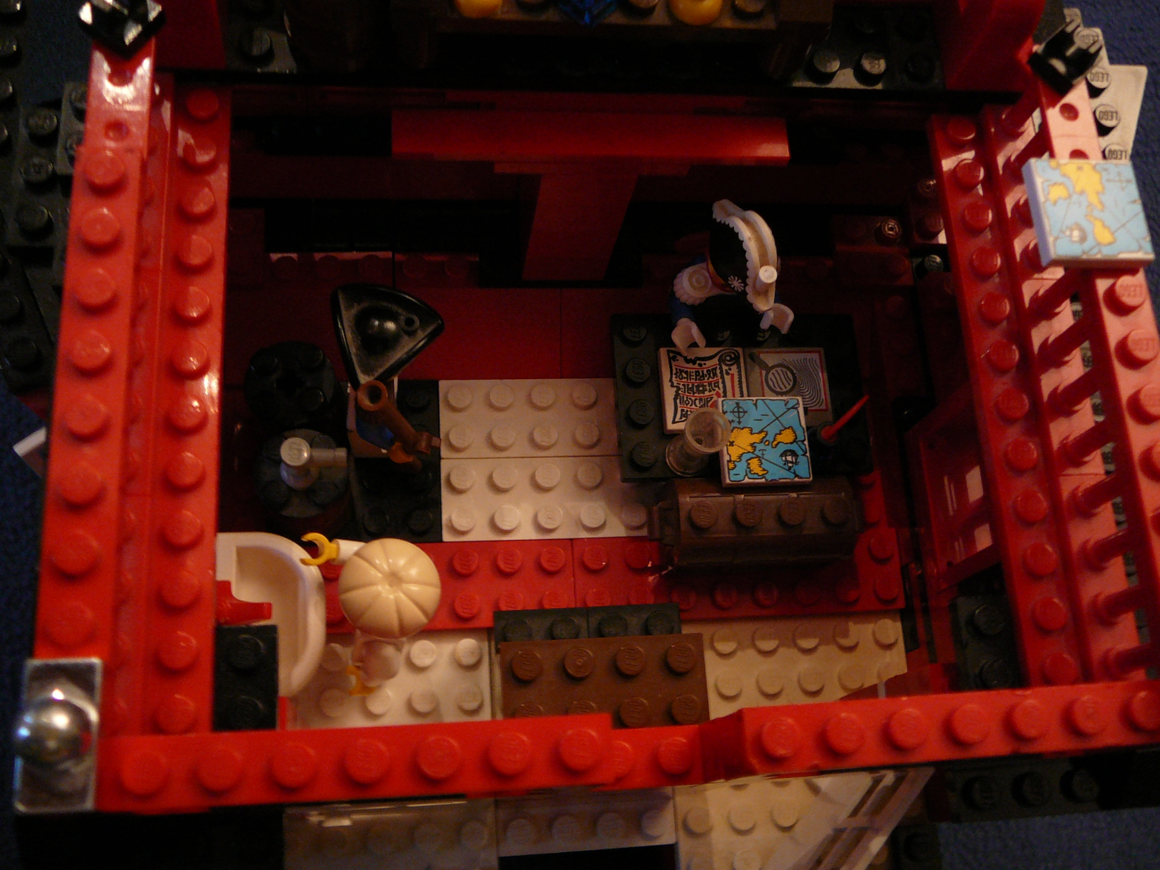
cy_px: 435
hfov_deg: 52.6
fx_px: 1173
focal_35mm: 35
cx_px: 580
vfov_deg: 40.7
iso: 200
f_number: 2.8
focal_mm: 5.2
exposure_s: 1/8
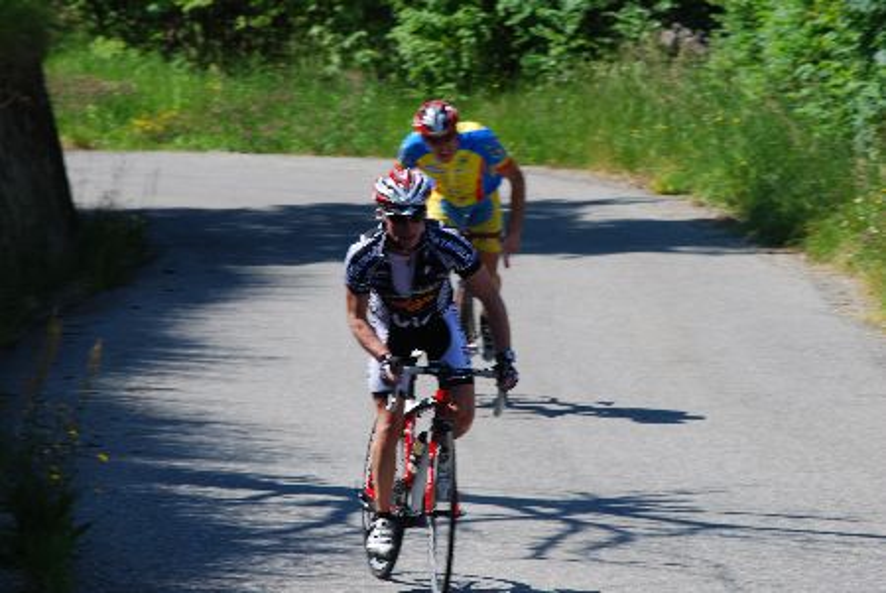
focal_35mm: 248
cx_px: 443
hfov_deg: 8.3
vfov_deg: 5.6
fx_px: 6097
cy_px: 296
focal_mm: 165
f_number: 9
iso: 100
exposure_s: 1/125
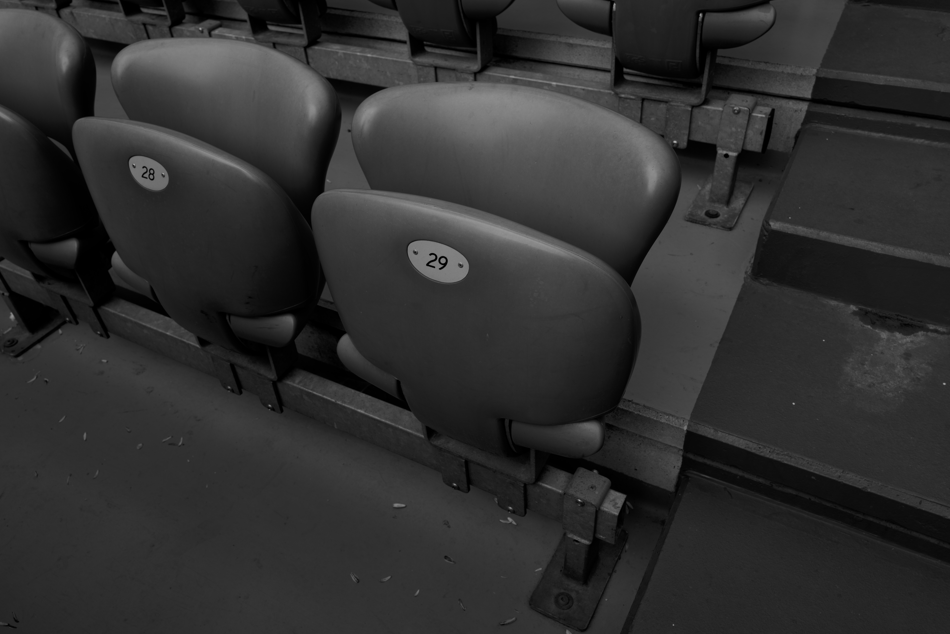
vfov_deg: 45.0
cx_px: 465
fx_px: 765
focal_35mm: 29
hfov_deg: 63.6
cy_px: 308
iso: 200
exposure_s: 1/125
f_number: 8
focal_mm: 28
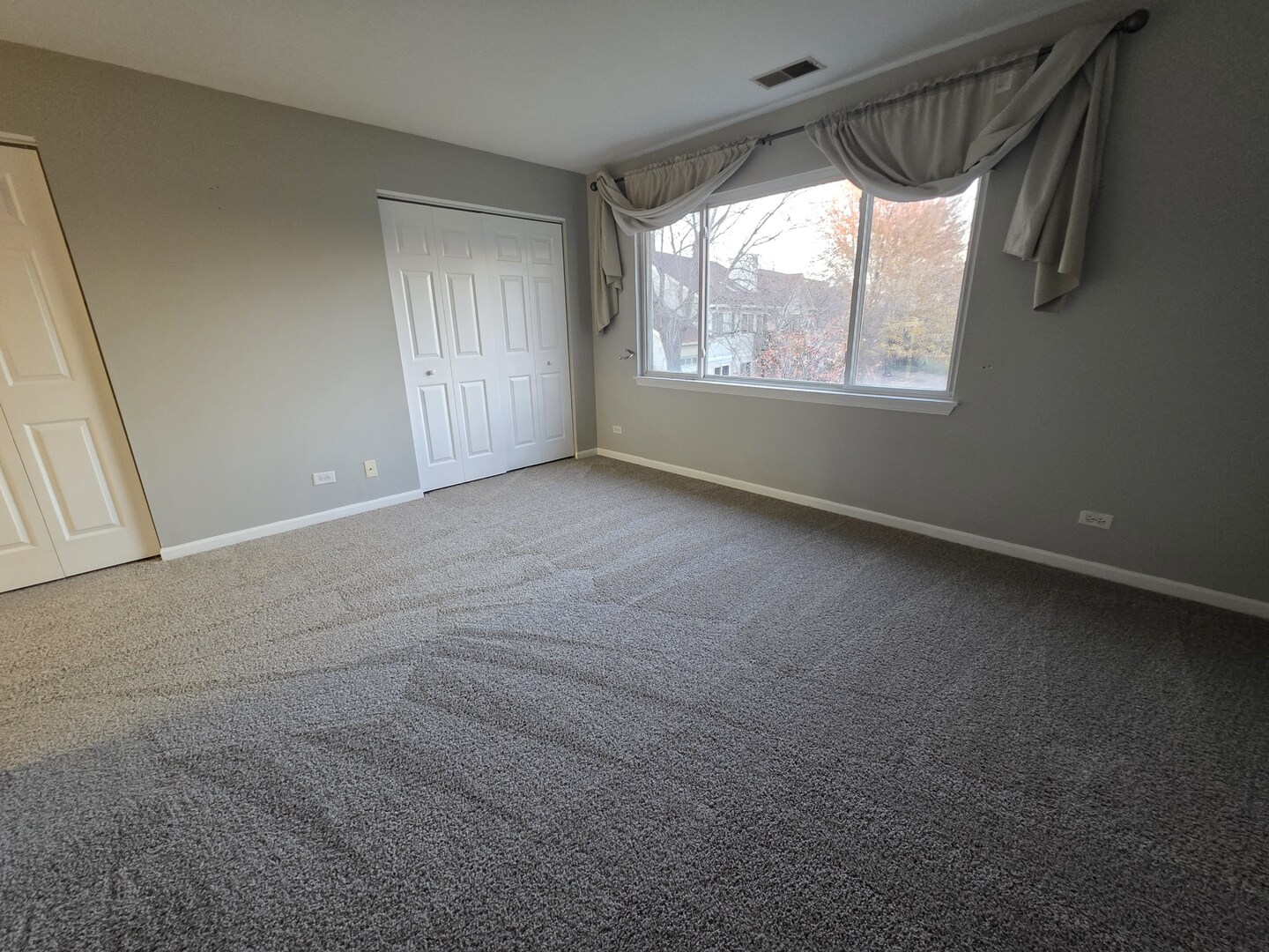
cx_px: 634
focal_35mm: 13
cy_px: 476
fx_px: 477
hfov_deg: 106.2
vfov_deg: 89.9
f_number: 1.9
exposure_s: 1/60
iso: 1000
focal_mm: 2.2
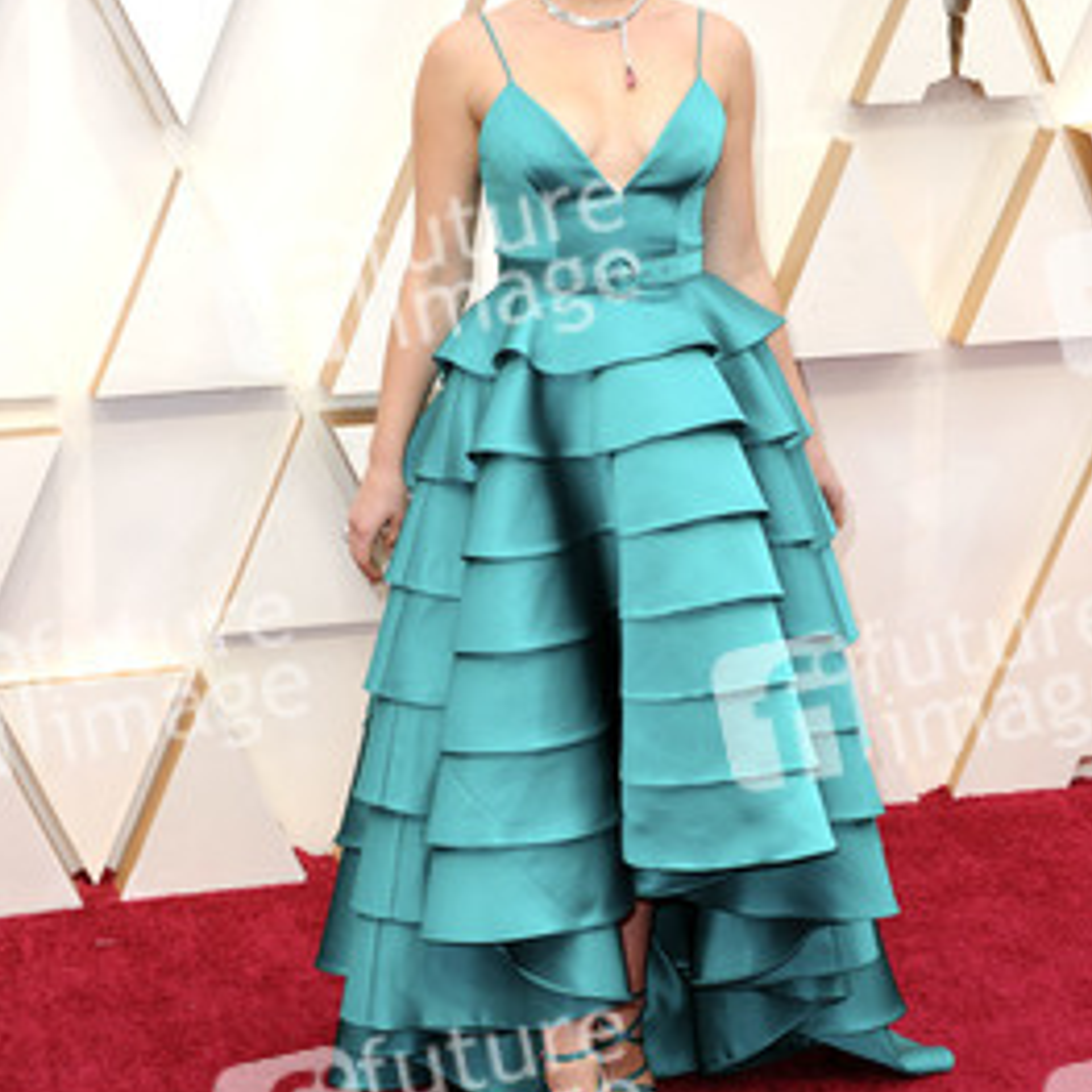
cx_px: 550
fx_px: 2998
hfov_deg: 20.6
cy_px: 486
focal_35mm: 84
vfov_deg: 20.6
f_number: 6.3
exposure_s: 1/200
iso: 800
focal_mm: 65
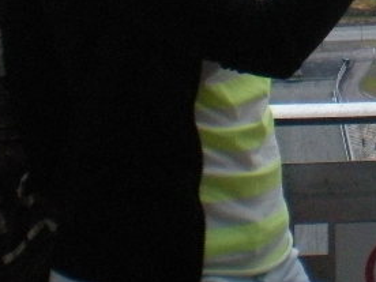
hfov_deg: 13.2
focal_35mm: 141
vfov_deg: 10.3
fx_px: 1532
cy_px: -72
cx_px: 567
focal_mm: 6.3
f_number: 4.6
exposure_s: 1/365
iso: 400
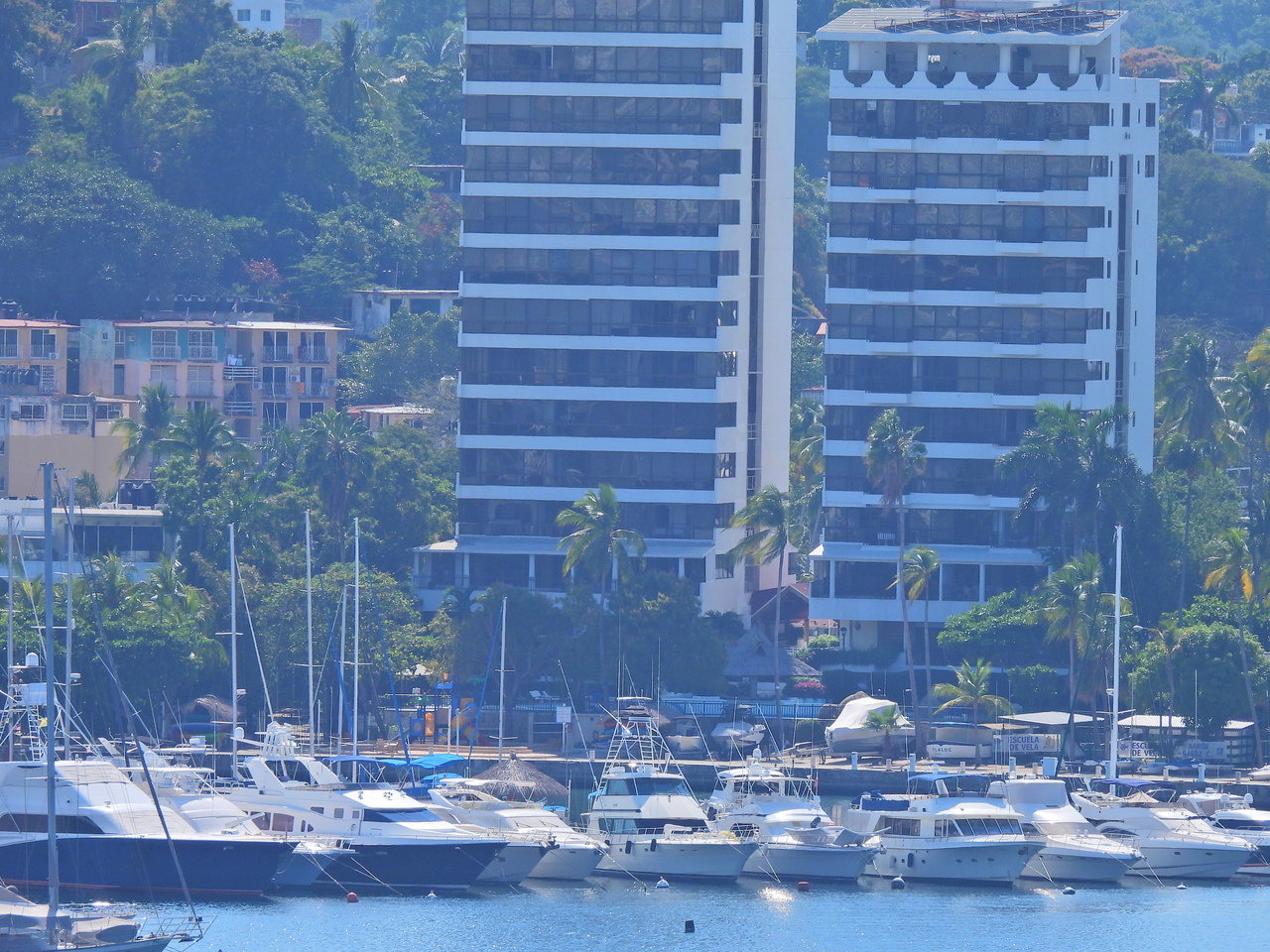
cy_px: 476
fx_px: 22013
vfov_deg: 2.5
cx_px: 635
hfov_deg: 3.3
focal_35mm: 600
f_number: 5
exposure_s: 1/800
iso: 100
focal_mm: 107
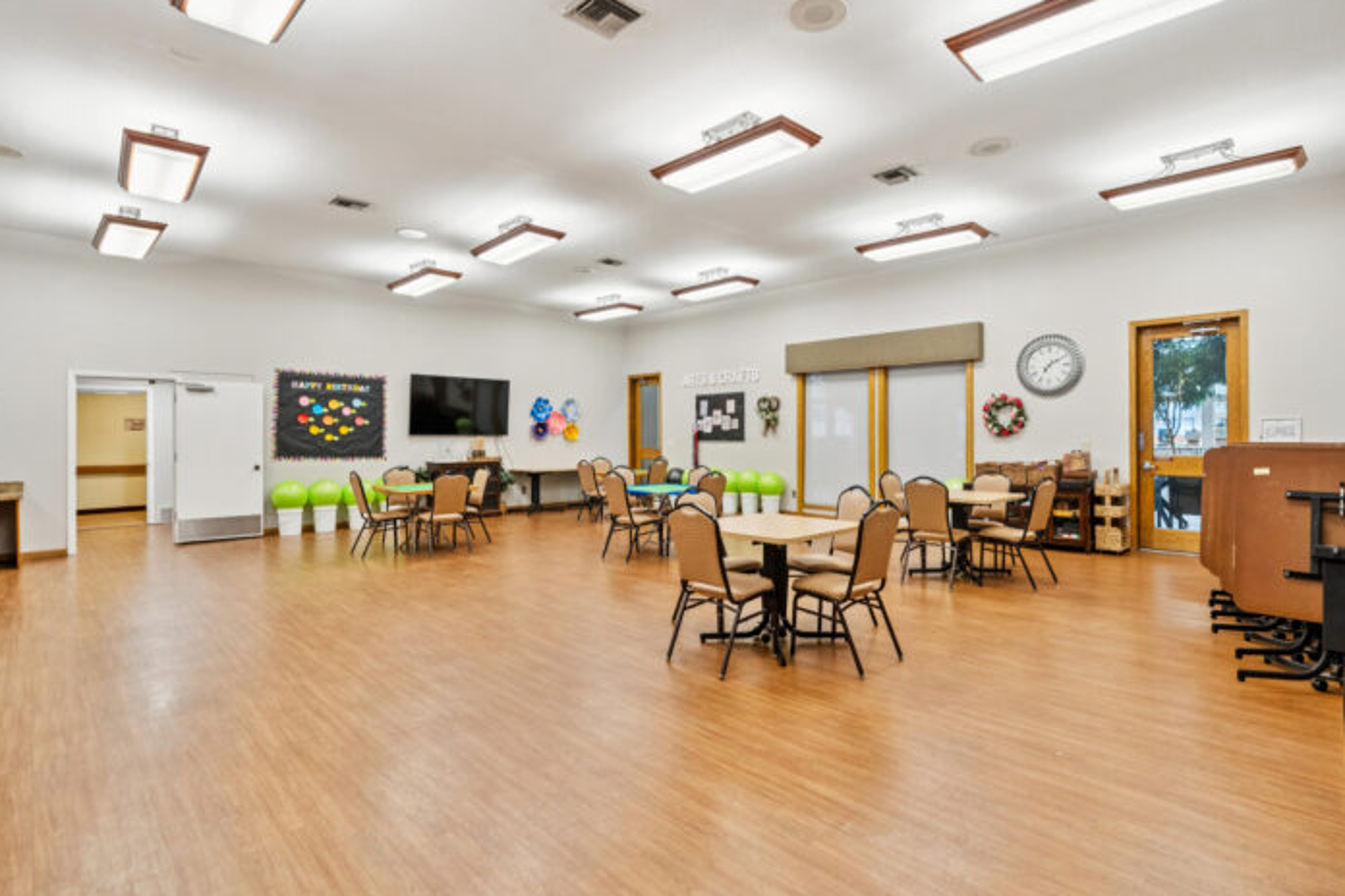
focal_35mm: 17
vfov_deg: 70.4
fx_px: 635
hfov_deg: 93.2
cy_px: 432
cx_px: 703
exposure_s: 1/30
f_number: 5.6
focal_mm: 16
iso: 640
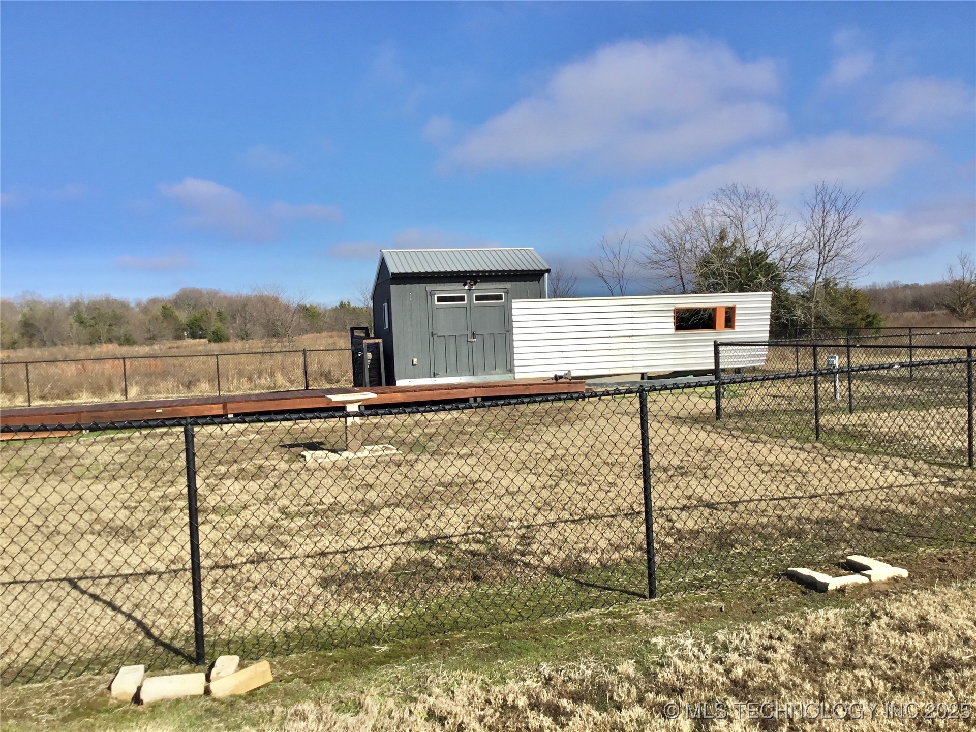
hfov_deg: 58.4
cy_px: 366
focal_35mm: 31
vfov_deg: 45.4
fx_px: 874
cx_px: 488
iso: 25
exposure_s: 1/1359
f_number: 2.4
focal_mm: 3.3
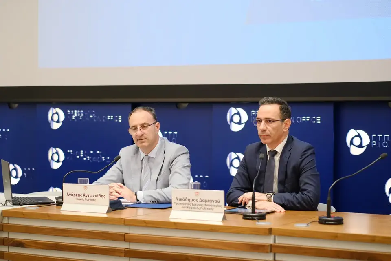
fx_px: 912
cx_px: 196
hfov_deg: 24.2
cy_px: 130
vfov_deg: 16.3
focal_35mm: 84
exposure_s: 1/400
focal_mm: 56
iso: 3200
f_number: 1.6
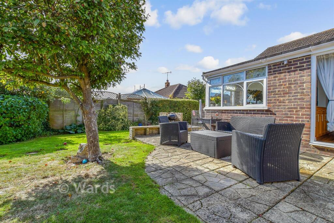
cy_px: 112
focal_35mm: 25
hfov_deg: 71.5
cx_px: 167
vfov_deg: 51.3
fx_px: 232
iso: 160
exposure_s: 1/200
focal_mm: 17
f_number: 8
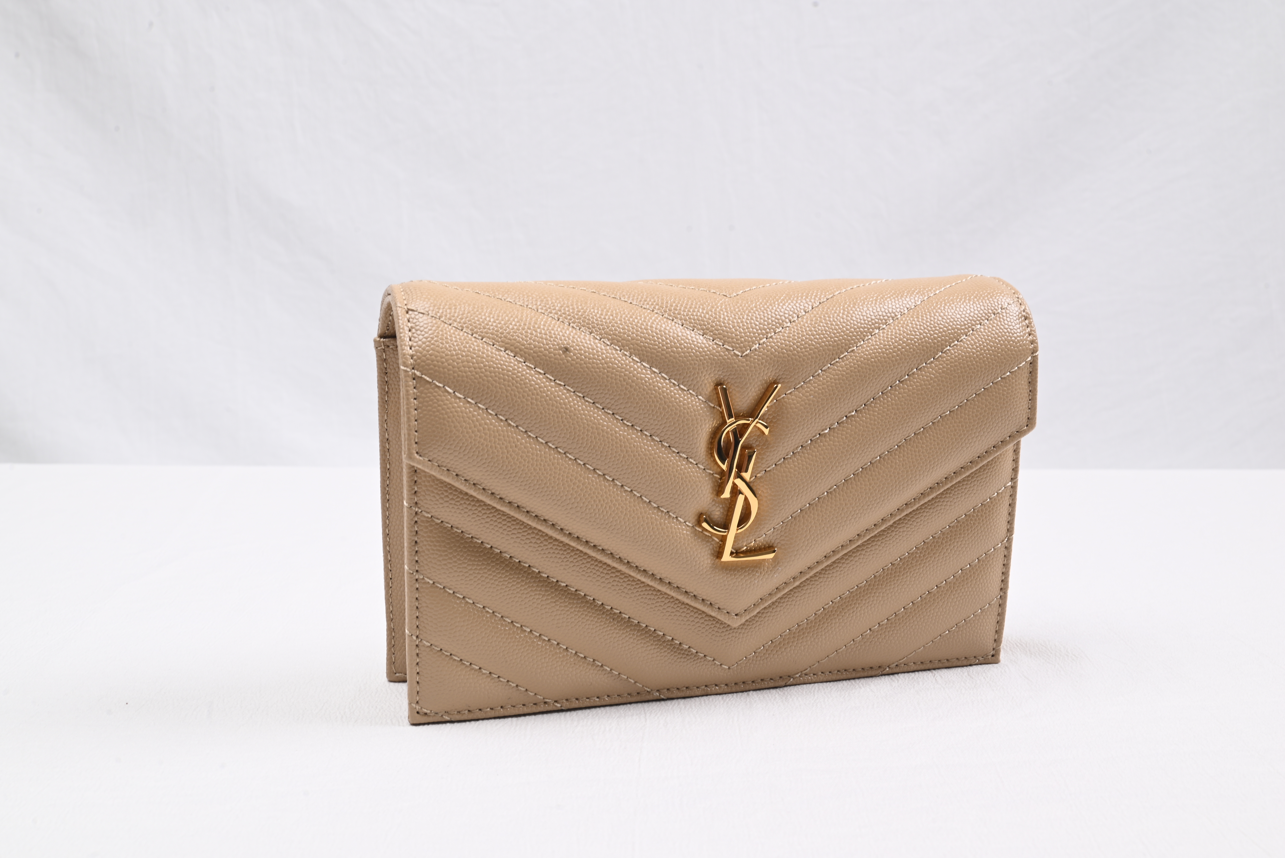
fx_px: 1428
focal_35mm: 40
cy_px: 429
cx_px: 642
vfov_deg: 33.4
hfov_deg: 48.4
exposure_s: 1/2
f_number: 16
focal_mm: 40
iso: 100
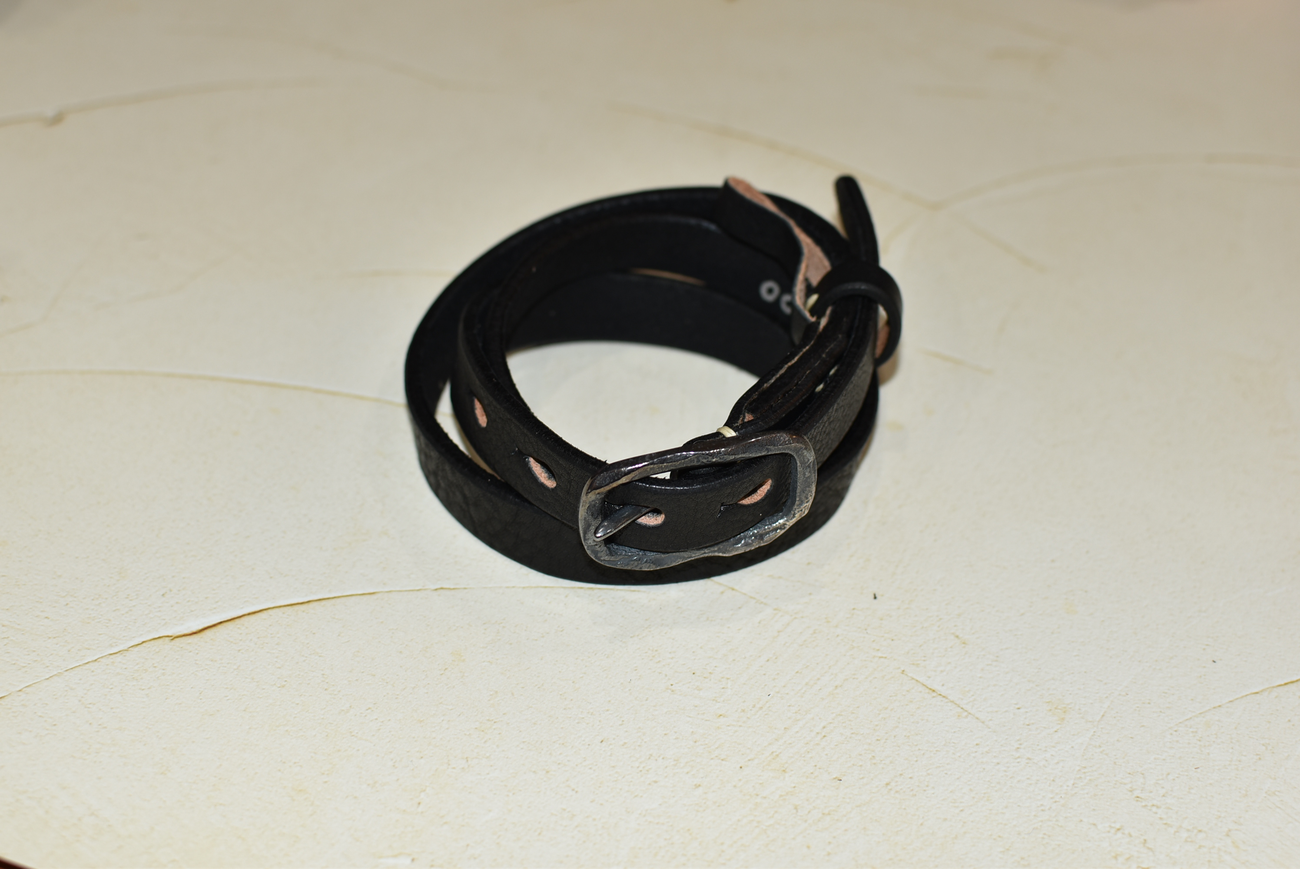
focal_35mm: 52
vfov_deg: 25.8
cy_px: 434
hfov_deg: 37.8
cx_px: 650
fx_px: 1897
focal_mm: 35
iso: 200
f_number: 3.5
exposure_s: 1/60
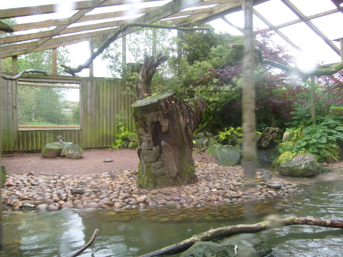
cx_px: 172
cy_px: 128
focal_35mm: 35
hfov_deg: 52.6
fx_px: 347
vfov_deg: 40.7
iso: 100
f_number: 2.8
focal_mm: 5.8
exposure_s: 1/90
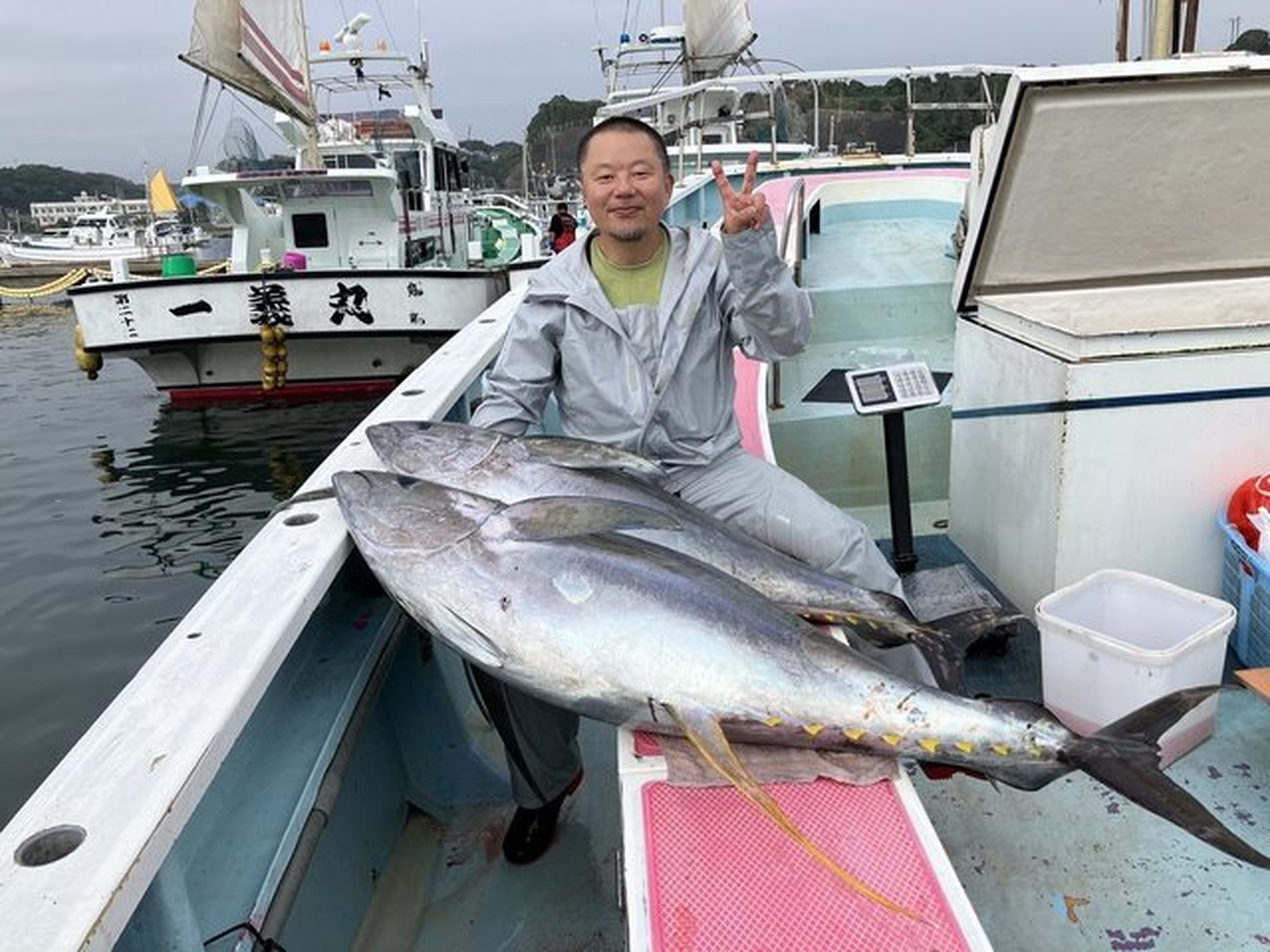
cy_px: 476
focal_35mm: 28
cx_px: 635
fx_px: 1027
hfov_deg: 63.4
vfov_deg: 49.7
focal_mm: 3.99
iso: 32
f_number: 1.8
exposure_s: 1/934
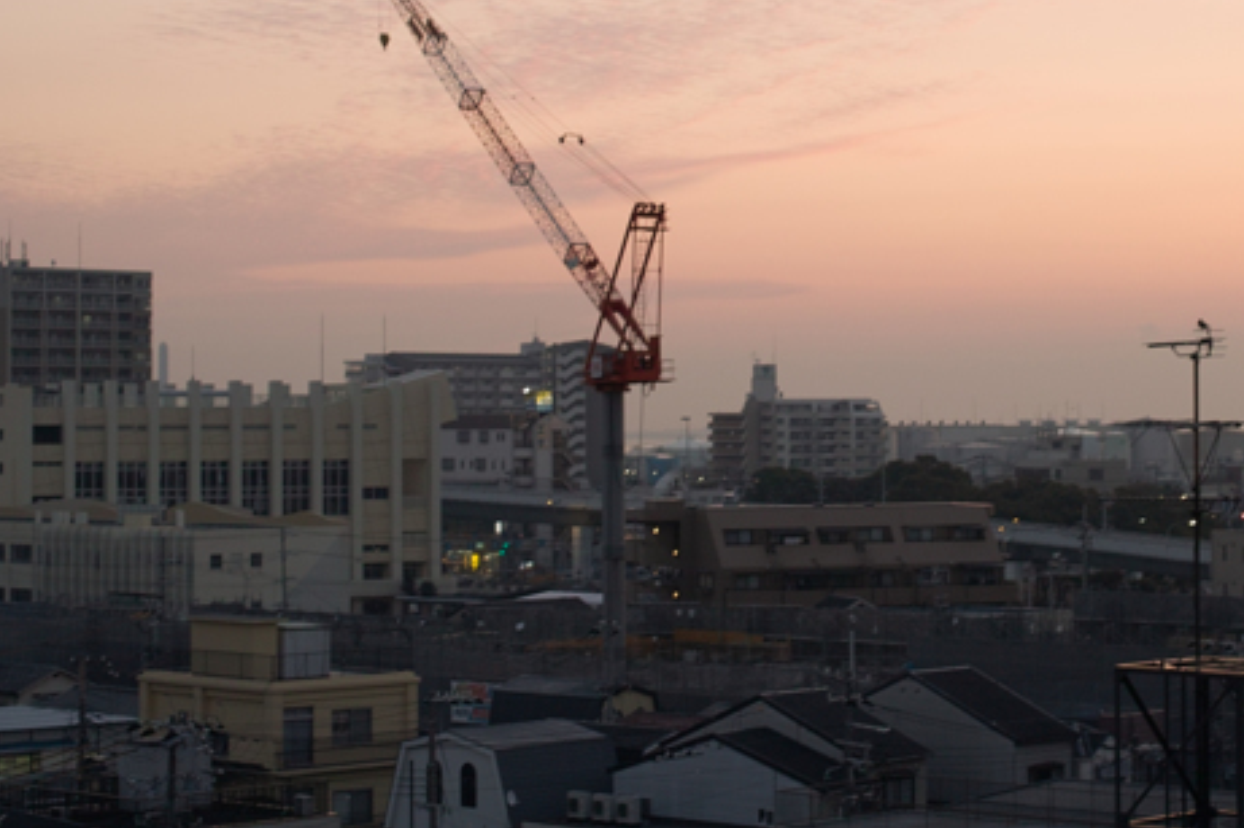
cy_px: 191
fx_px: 3143
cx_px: 769
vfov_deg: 14.9
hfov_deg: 22.3
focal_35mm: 91
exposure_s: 1/50
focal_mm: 24.2
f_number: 2.8
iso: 100
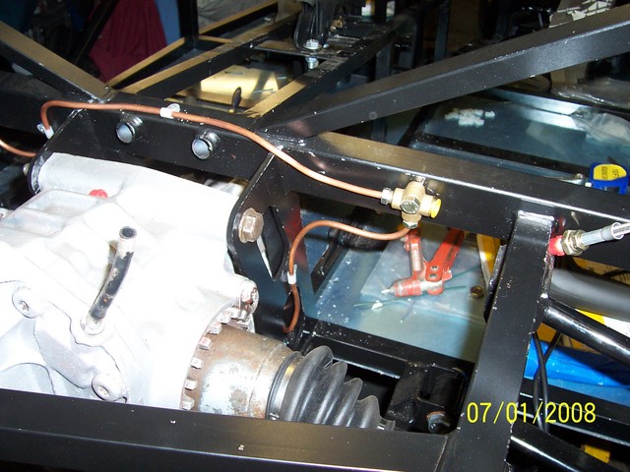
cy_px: 236
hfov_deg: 50.1
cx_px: 315
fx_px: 673
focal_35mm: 37
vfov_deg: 38.7
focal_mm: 5.6
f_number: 2.8
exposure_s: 1/60
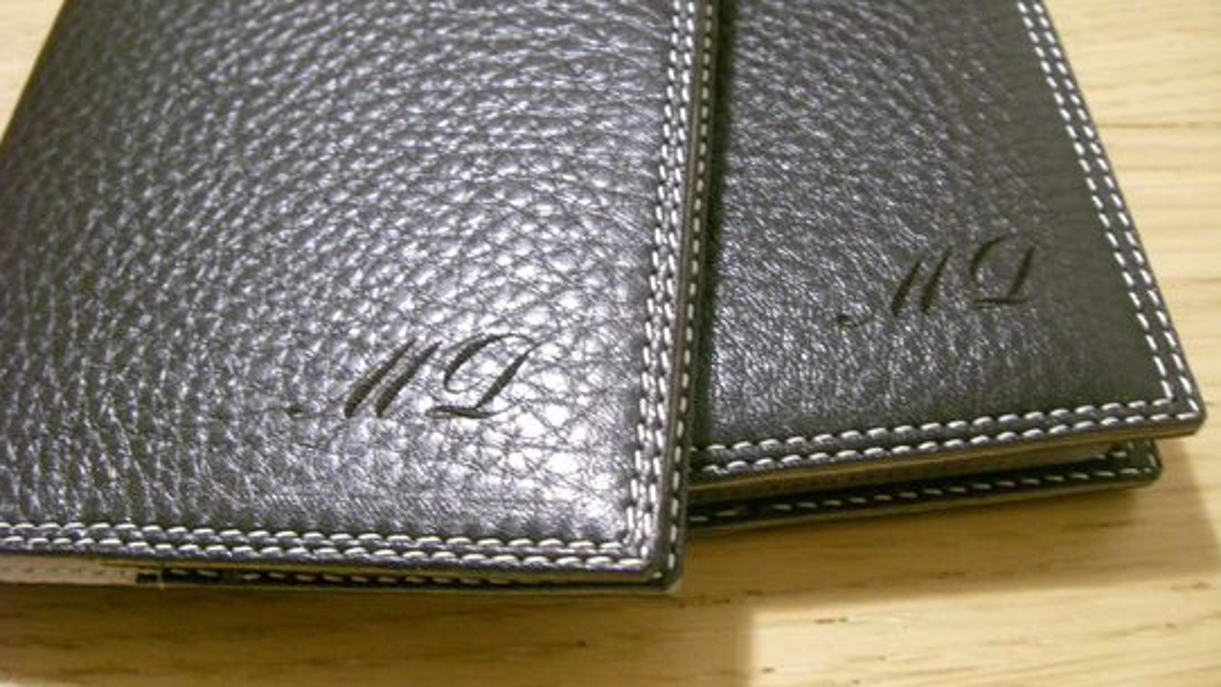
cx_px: 610
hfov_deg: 48.4
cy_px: 334
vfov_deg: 28.4
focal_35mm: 42
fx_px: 1360
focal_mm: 6.2
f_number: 2.7
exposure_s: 1/8
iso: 400
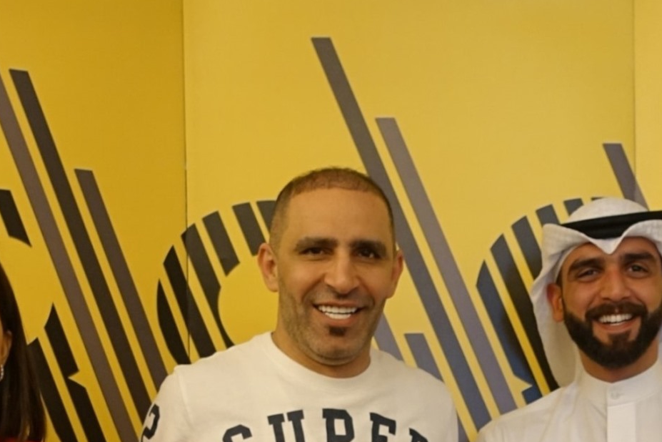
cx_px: 281
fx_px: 1986
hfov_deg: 18.9
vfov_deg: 12.0
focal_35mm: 108
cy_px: 711
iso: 320
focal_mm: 10.07
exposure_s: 1/30
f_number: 2.2
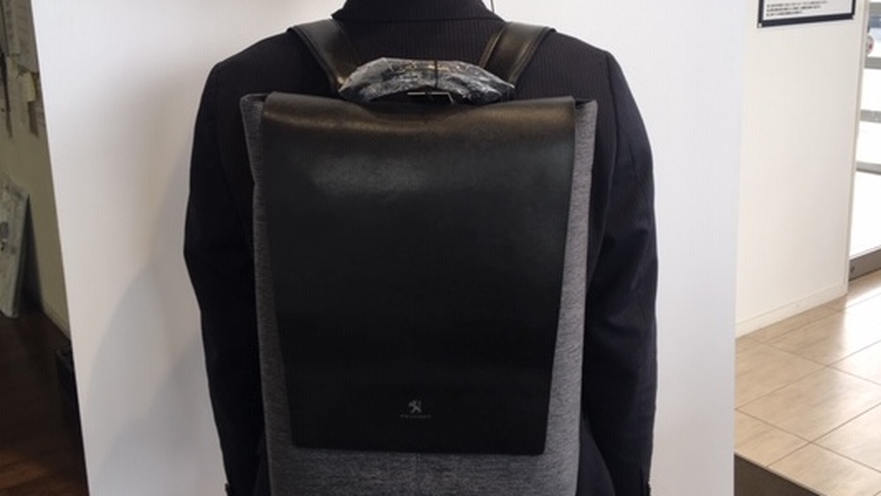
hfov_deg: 61.0
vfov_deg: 36.7
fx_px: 748
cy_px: 227
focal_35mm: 32
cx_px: 445
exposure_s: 1/60
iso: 25
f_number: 2.2
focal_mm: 4.15
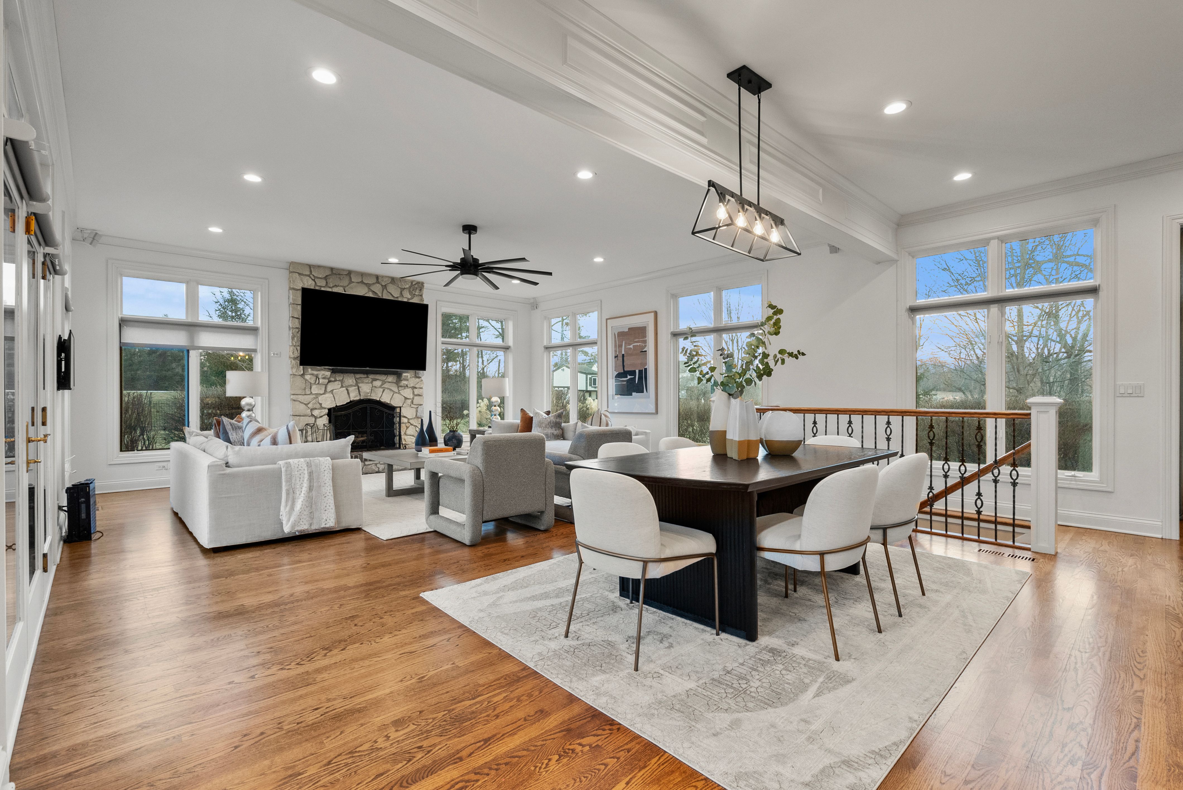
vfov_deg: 73.8
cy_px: 395
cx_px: 592
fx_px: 526
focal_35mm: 16
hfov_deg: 96.7
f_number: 8
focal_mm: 16
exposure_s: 1/10
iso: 1000
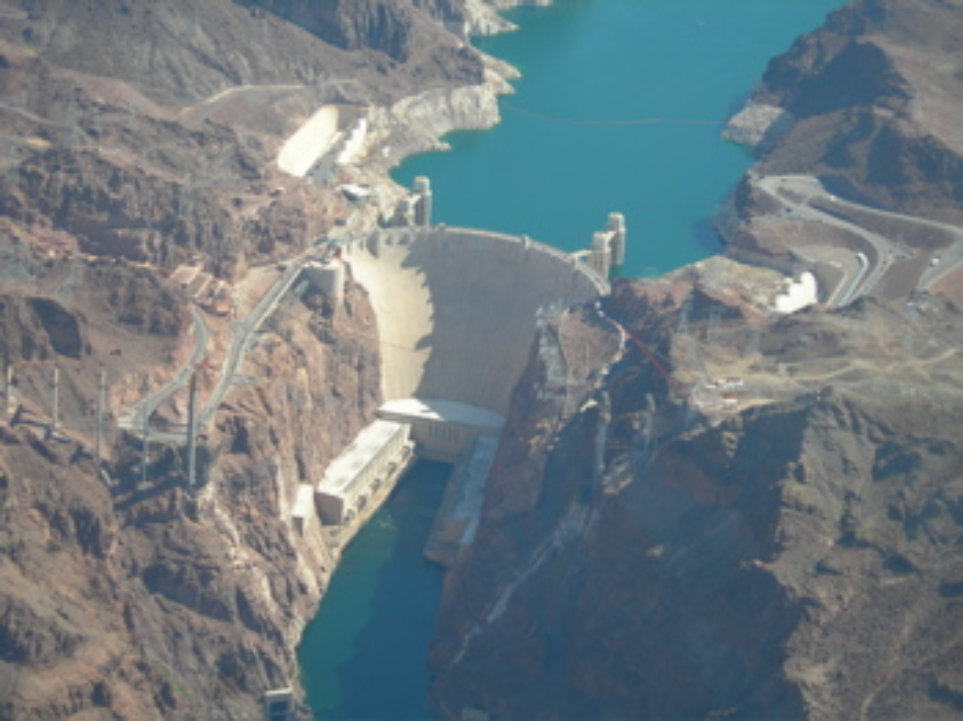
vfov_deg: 13.0
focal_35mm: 114
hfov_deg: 17.3
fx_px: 3169
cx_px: 482
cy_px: 360
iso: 50
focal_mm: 23.4
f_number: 4.9
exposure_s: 1/261
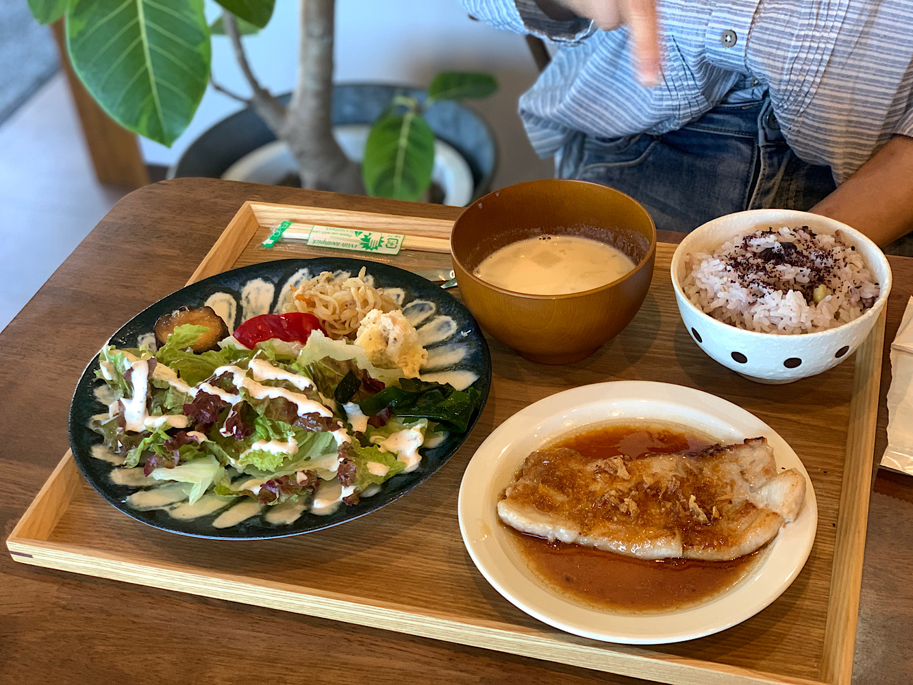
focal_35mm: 52
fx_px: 1372
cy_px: 342
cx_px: 456
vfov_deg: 28.0
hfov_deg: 36.8
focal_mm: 6
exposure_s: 1/77
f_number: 2.4
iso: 125
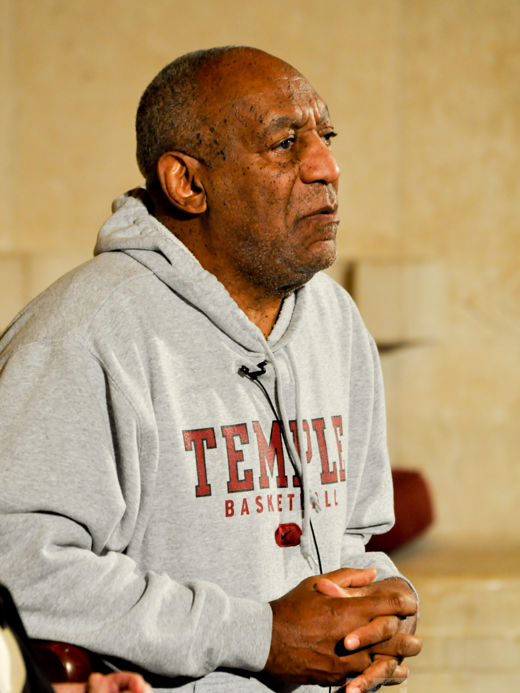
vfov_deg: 5.5
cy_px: 385
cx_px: 260
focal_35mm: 359
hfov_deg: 4.1
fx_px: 7190
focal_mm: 220
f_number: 5.3
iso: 1000
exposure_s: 1/50
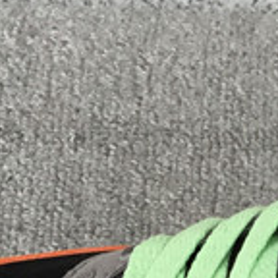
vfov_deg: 9.7
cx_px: 371
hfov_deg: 10.0
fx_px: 1554
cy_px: 513
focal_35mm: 171
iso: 40
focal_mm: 3.3
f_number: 2.4
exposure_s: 1/100
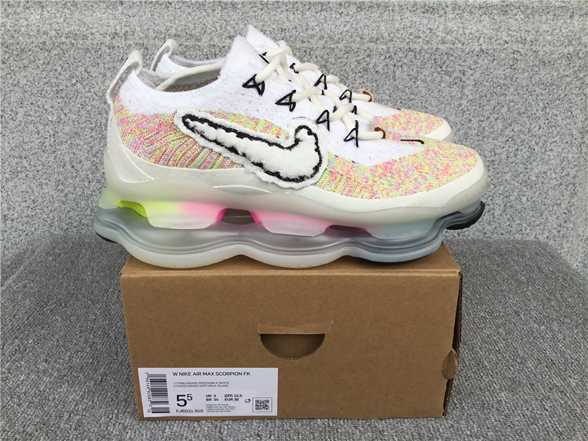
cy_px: 220
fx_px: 527
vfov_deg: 45.4
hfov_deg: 58.4
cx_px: 294
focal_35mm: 31
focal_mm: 3.3
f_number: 2.4
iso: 25
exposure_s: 1/657
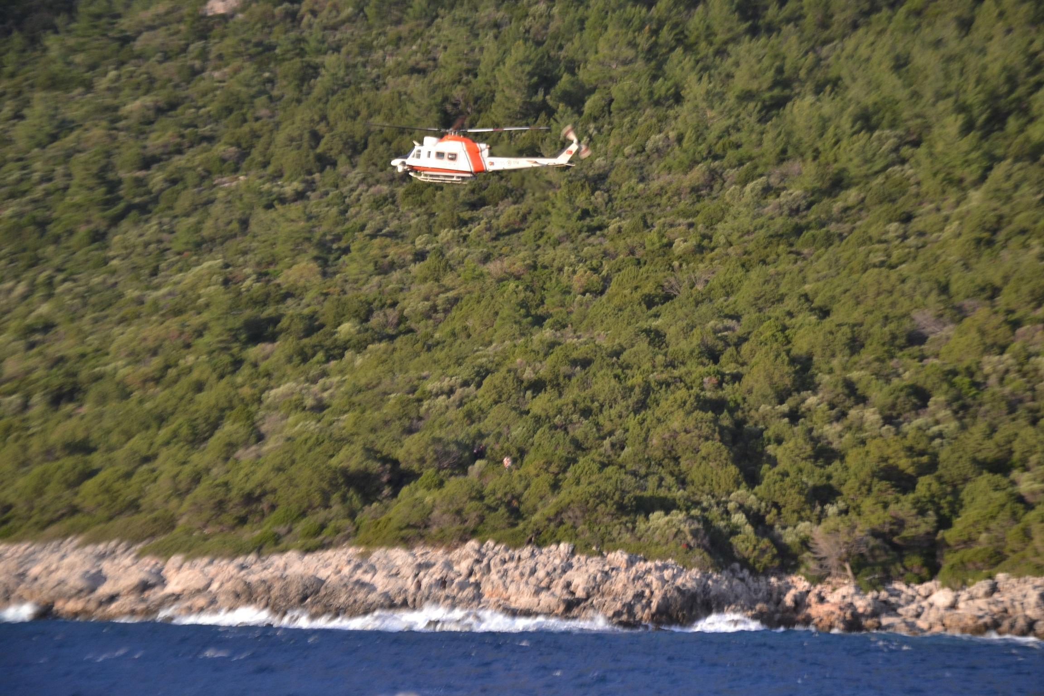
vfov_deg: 10.2
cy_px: 348
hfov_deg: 15.2
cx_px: 522
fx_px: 3915
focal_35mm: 135
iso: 400
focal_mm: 90
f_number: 5.6
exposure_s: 1/250
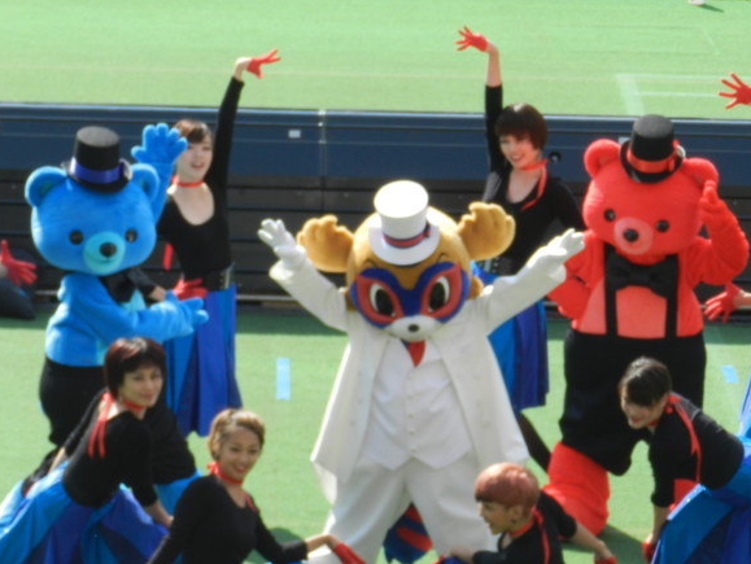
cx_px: 442
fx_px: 7164
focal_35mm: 330
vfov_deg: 4.5
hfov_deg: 6.0
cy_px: 335
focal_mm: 42.4
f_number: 5.1
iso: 160
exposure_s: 1/400
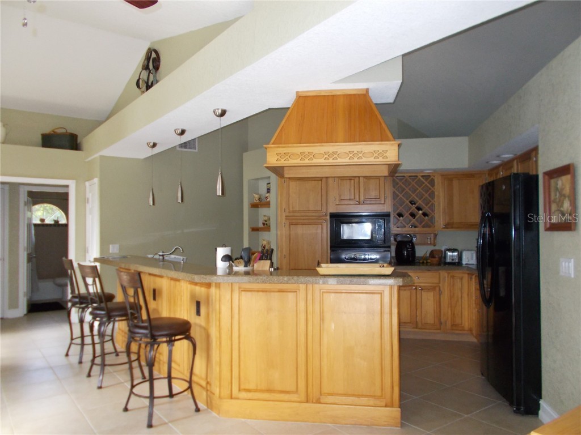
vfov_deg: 53.1
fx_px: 436
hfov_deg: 67.3
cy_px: 218
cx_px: 290
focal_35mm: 26
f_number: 3.2
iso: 250
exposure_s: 1/25
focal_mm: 4.6
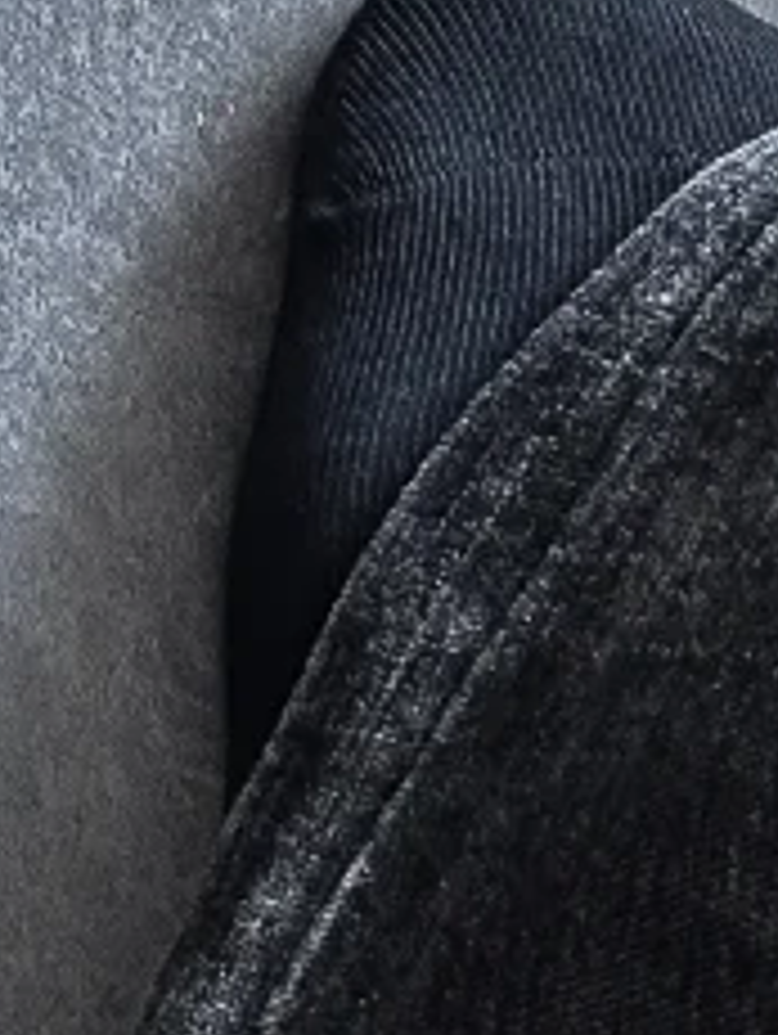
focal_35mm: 300
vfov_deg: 6.5
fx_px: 8973
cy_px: -765
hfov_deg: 4.8
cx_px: -1241
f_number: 1.8
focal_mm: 6.86
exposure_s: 1/40
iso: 500
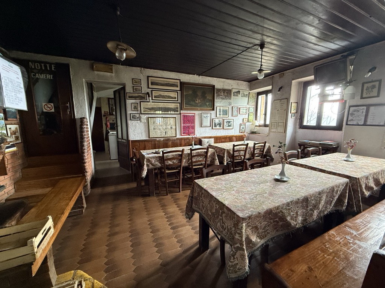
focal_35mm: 14
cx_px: 192
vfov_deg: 85.7
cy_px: 144
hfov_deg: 102.1
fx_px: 156
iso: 500
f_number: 2.2
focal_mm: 2.22
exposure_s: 1/60
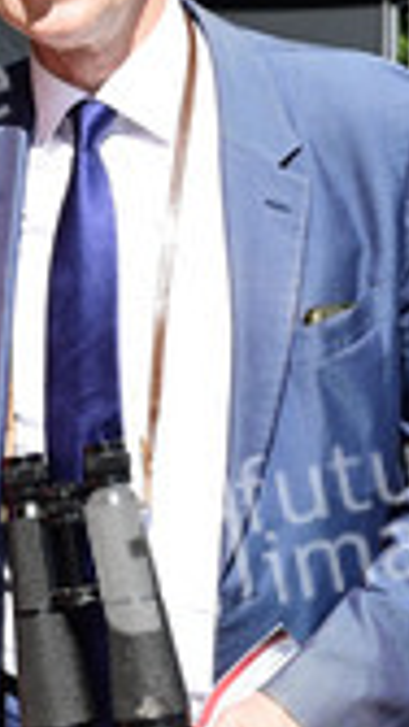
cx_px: -87
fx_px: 1696
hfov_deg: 13.4
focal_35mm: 88
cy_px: 313
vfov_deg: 24.2
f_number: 11
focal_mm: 35
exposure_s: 1/200
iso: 200
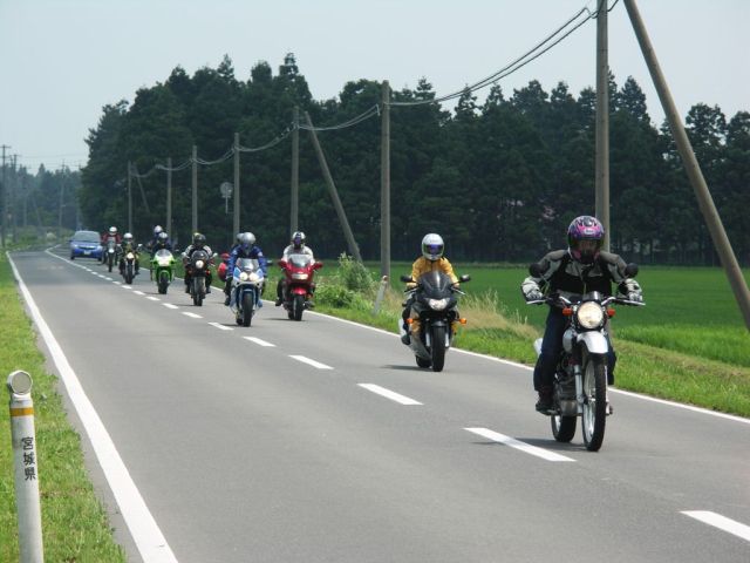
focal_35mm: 200
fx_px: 4333
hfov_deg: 9.9
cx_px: 375
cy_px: 282
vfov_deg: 7.4
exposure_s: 1/400
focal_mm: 50.8
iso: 50
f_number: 4.5
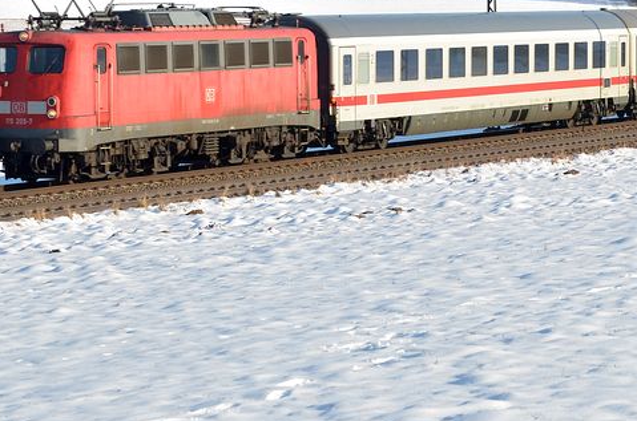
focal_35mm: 186
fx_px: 3284
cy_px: 5
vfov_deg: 7.3
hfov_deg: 11.1
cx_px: 467
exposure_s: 1/500
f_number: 8
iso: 250
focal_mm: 58
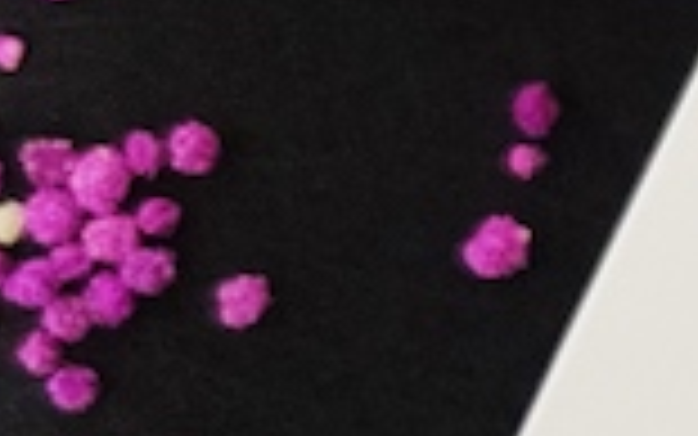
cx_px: 1657
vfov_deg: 7.4
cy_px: 76
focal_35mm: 178
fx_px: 3387
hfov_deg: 10.3
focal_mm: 4.75
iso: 6176
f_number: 1.47
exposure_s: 1/60
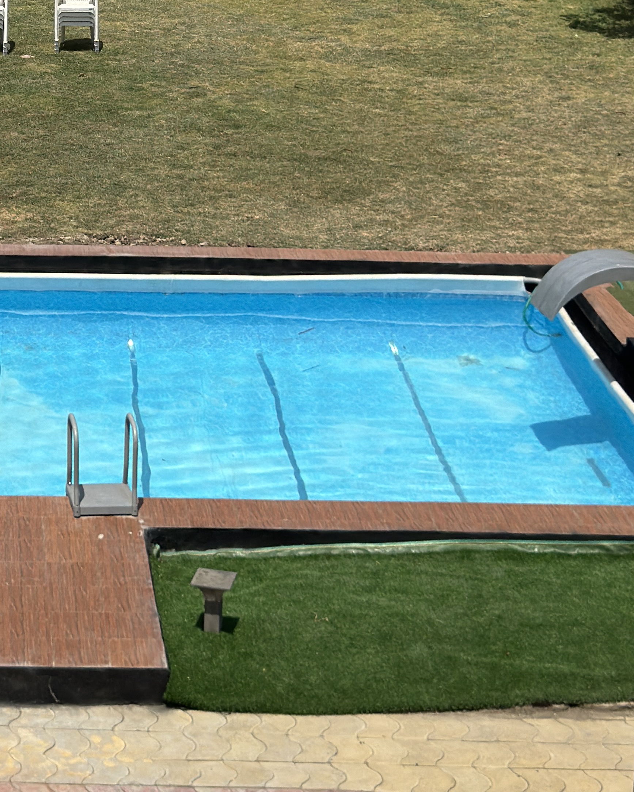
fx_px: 2110
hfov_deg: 16.7
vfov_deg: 20.7
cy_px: 23
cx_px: -1
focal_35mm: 90
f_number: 1.78
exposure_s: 1/12346
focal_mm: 6.76
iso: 100
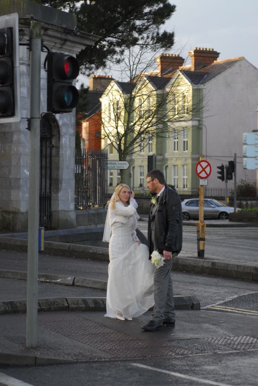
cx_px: 129
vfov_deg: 19.4
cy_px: 193
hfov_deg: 13.1
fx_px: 1125
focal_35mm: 105
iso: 500
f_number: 2.8
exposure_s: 1/1000
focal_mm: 70
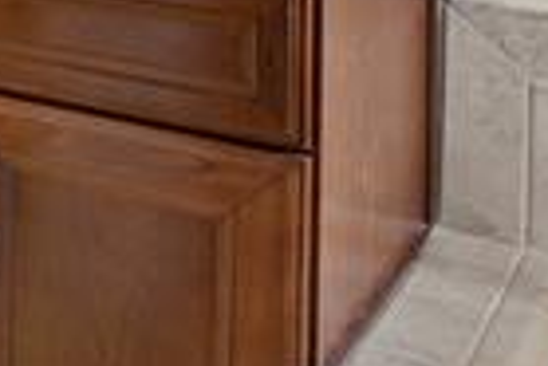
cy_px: -260
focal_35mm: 78
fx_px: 1189
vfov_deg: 15.5
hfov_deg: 18.1
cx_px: -536
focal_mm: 17
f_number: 8
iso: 250
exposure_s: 1
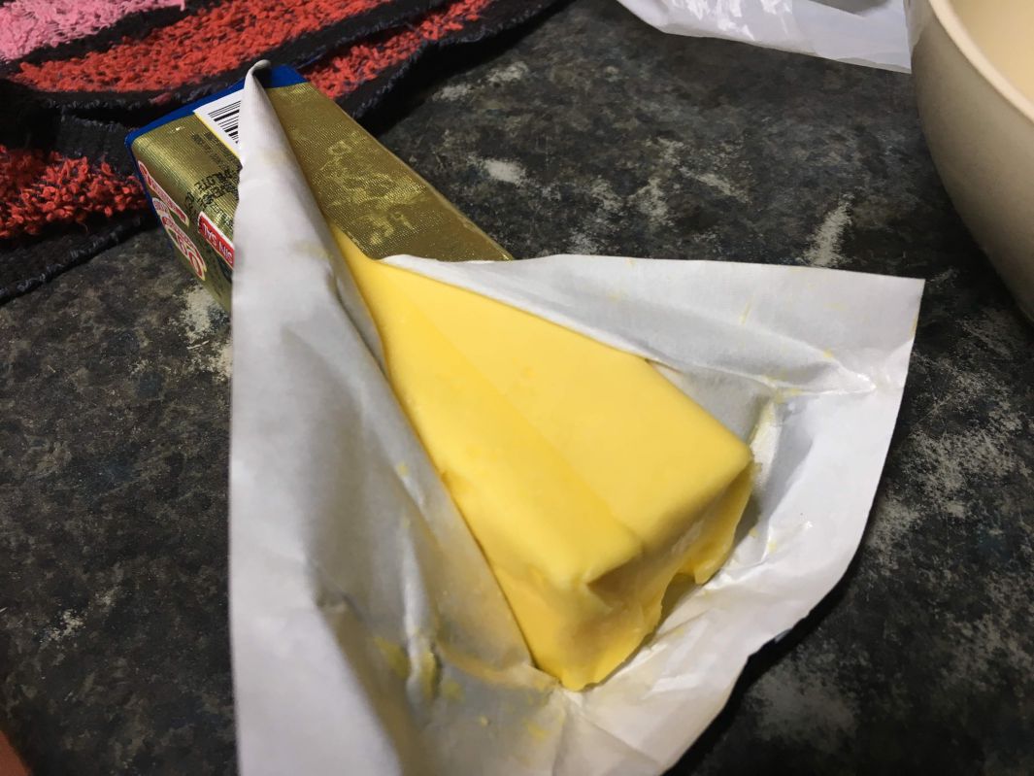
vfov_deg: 48.2
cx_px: 517
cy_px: 388
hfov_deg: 61.7
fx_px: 866
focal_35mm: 29
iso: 50
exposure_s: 1/30
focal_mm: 4.15
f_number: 2.2
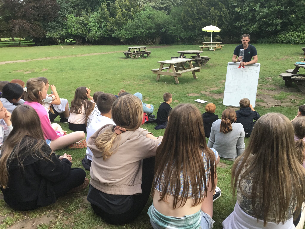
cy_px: 114
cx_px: 152
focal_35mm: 31
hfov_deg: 58.4
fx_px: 273
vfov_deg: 45.4
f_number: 2.4
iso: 50
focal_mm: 3.3
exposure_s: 1/100
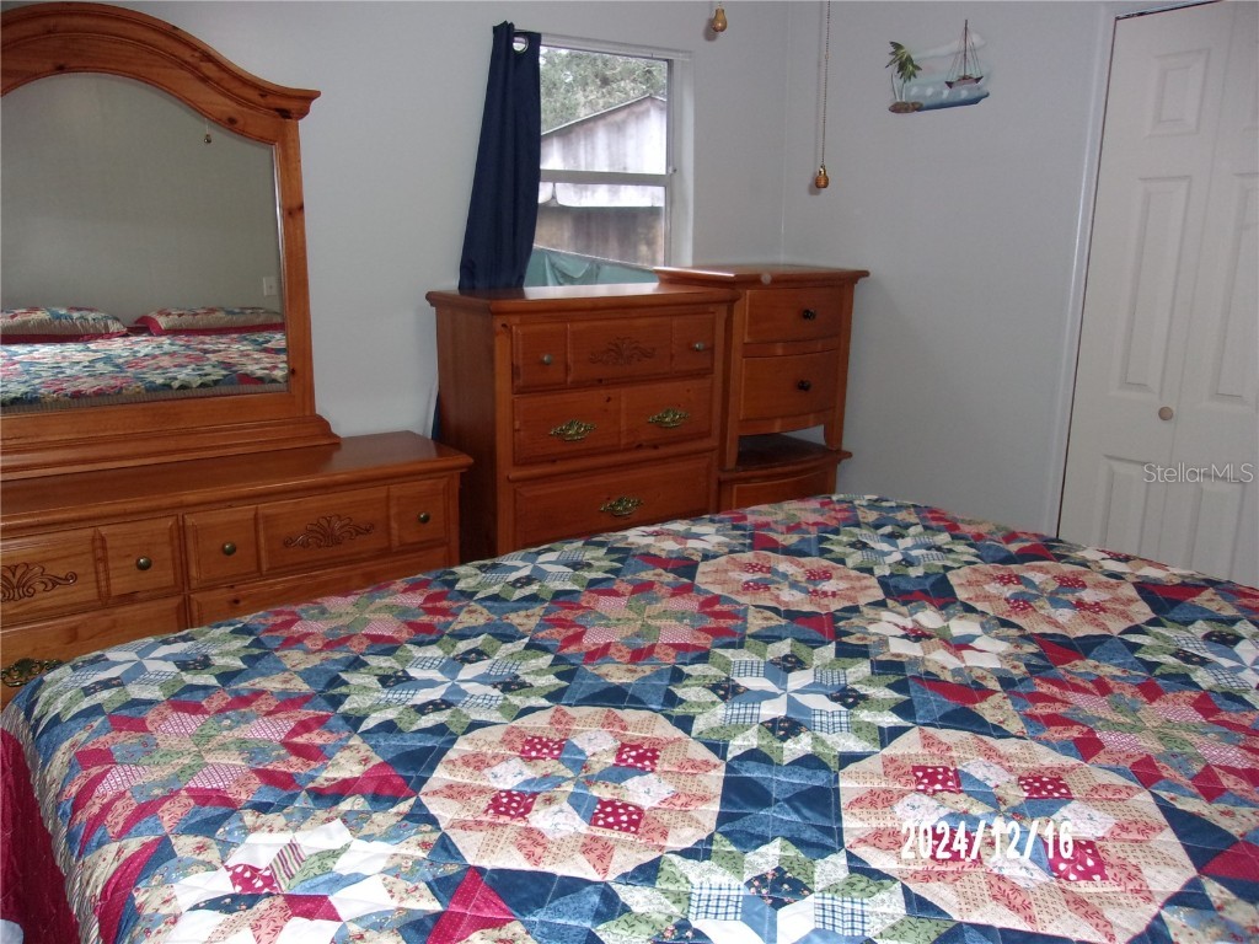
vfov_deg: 51.4
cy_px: 472
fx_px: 982
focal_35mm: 27
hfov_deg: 65.3
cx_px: 630
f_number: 3
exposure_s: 1/34
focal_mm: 4.9
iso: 200
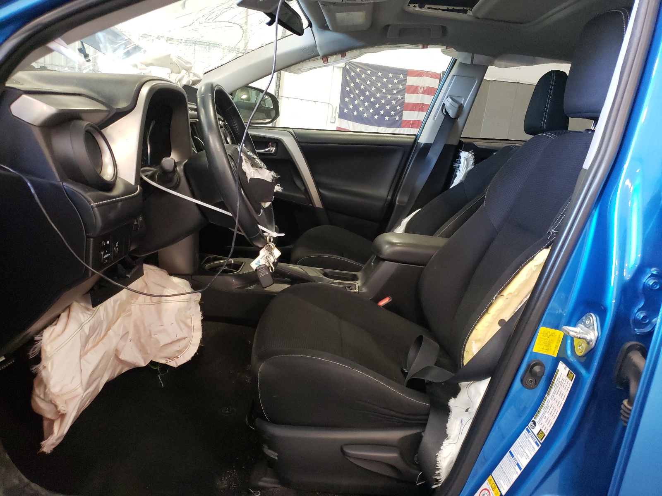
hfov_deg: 67.3
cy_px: 248
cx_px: 331
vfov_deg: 53.1
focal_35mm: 26
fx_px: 497
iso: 389
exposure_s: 1/30
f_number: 1.5
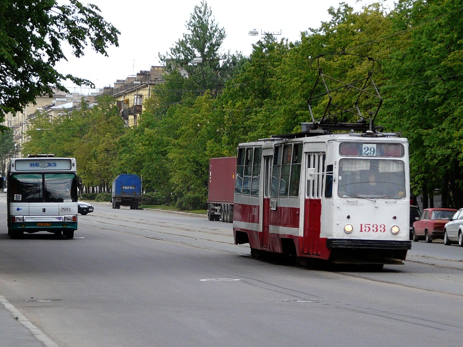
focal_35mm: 182
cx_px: 232
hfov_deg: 10.9
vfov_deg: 8.2
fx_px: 2434
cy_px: 174
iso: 100
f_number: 4
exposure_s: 1/250
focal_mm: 18.8
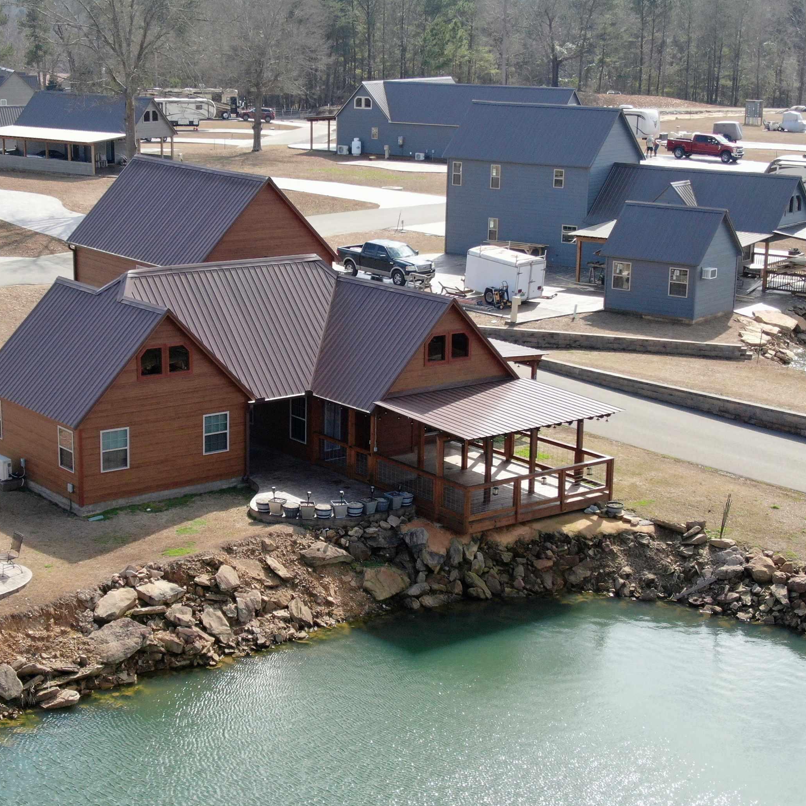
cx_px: 331
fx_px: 1660
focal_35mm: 63
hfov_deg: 27.3
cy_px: 423
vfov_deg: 27.3
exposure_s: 1/1250
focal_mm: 8.6
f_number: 3.8
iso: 400
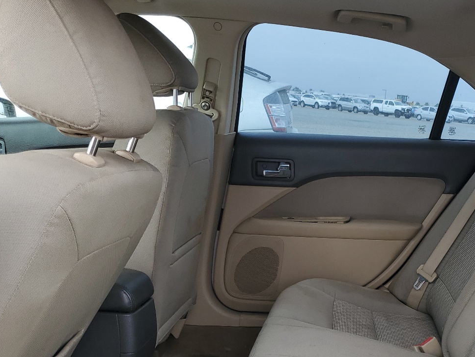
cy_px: 286
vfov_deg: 32.7
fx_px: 590
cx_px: 357
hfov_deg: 42.5
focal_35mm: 43
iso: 50
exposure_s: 1/385
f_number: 1.5
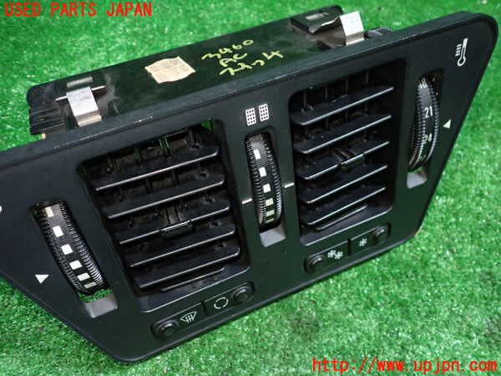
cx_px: 250
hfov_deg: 60.0
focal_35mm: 30
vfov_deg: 46.8
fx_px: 434
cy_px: 188
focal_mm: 5.4
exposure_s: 1/30
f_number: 2.3
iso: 500
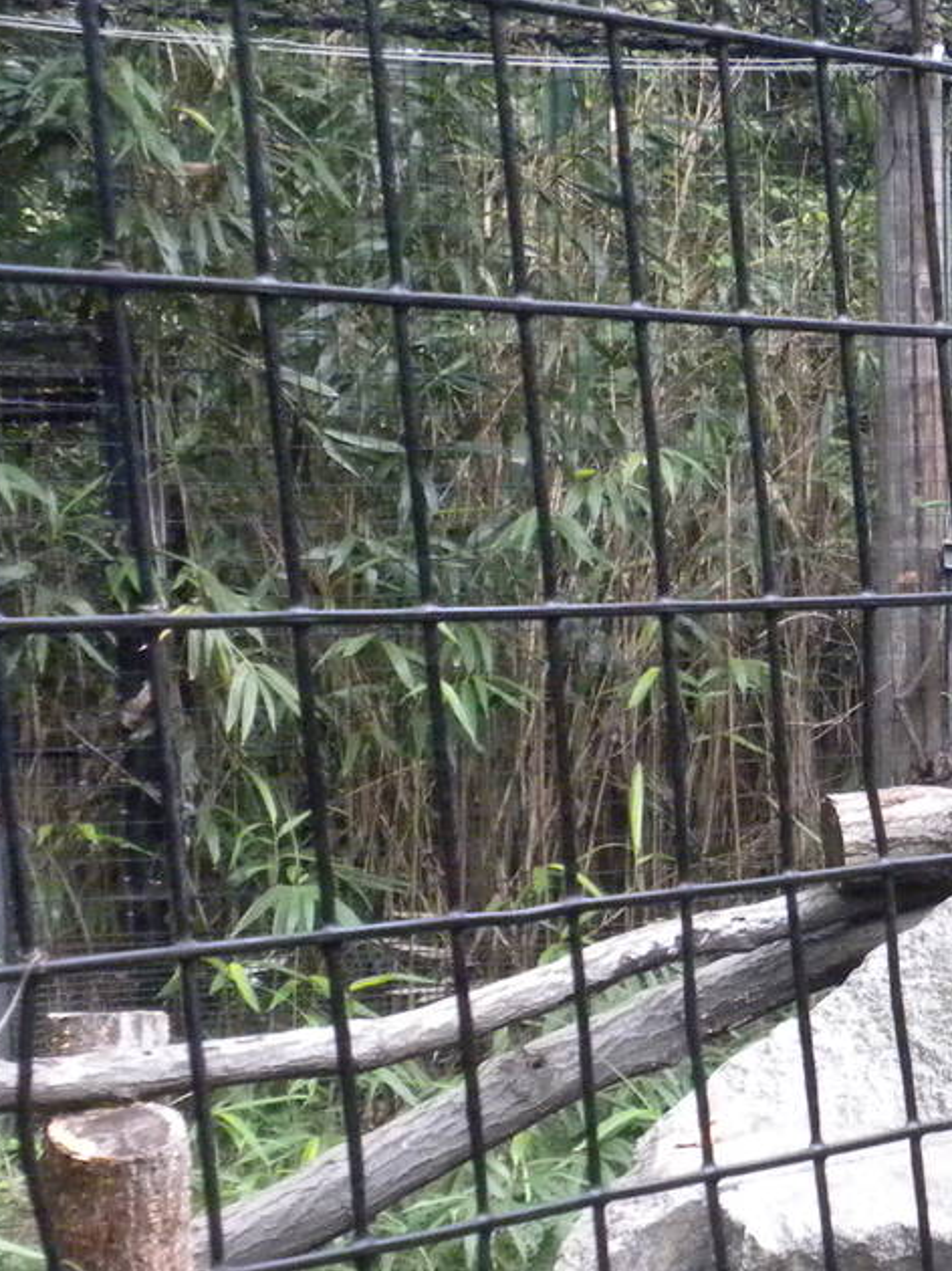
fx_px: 3449
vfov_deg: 20.7
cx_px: 1406
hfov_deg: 14.7
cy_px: 918
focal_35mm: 94
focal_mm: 6.6
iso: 500
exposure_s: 1/155
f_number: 3.5
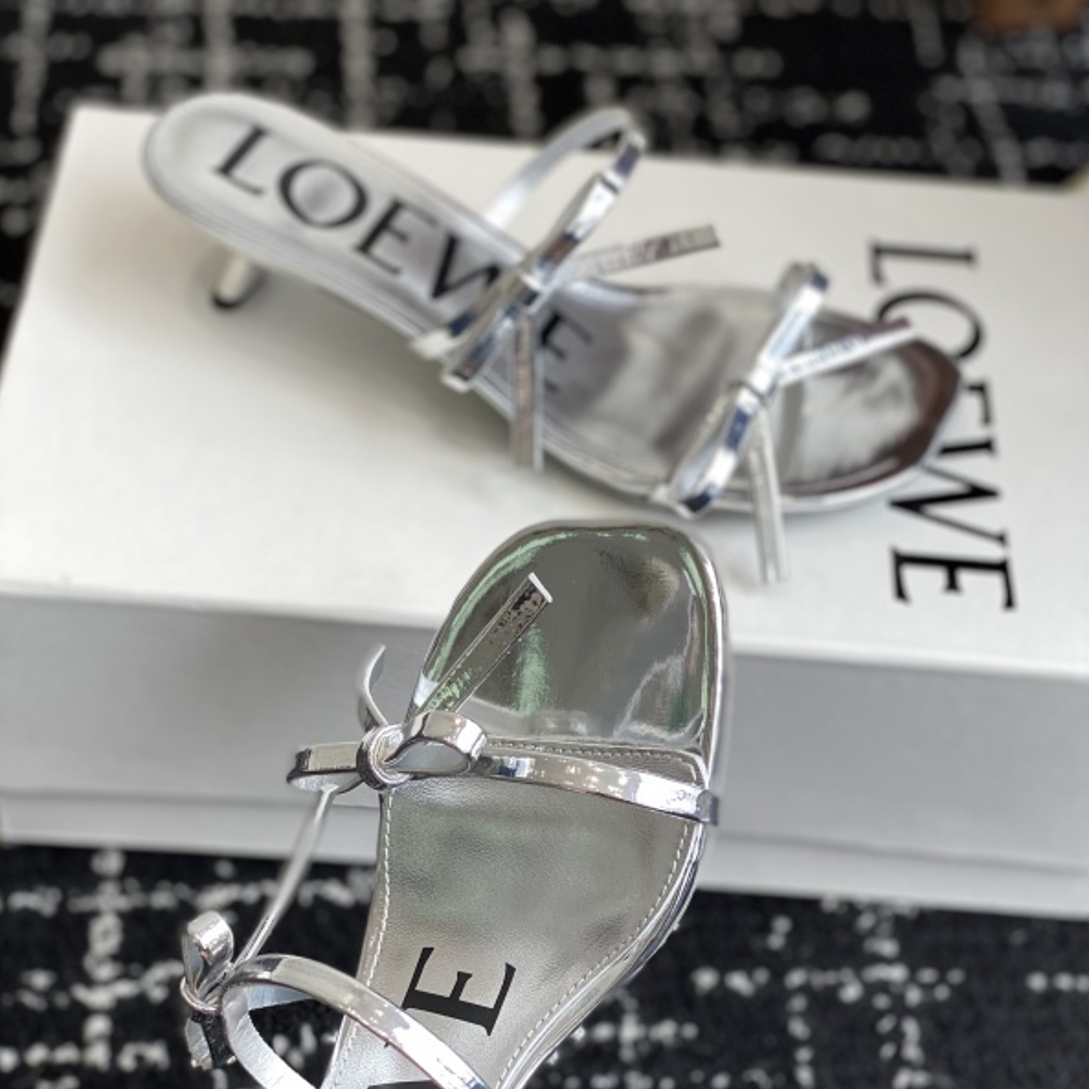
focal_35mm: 62
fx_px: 2207
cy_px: 520
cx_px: 547
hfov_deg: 27.7
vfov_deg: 27.7
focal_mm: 6
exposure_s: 1/122
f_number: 2
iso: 20
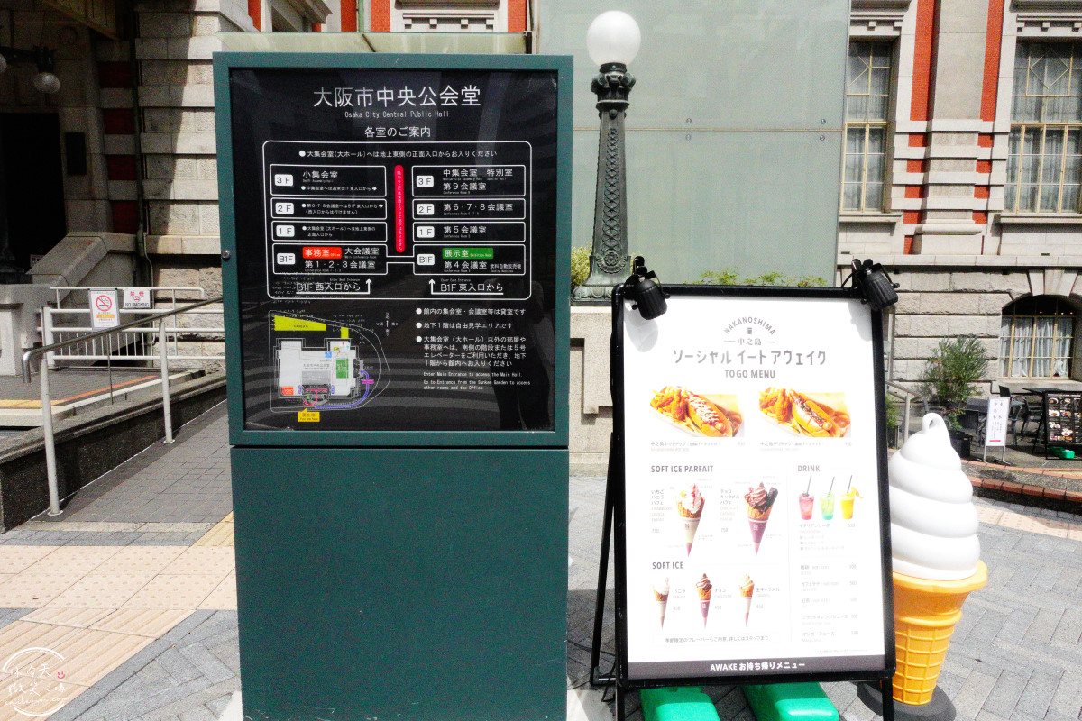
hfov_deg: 73.7
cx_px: 541
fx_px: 721
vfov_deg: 53.1
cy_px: 360
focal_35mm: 24
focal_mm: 9.4
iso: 2500
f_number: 8
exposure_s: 1/1250
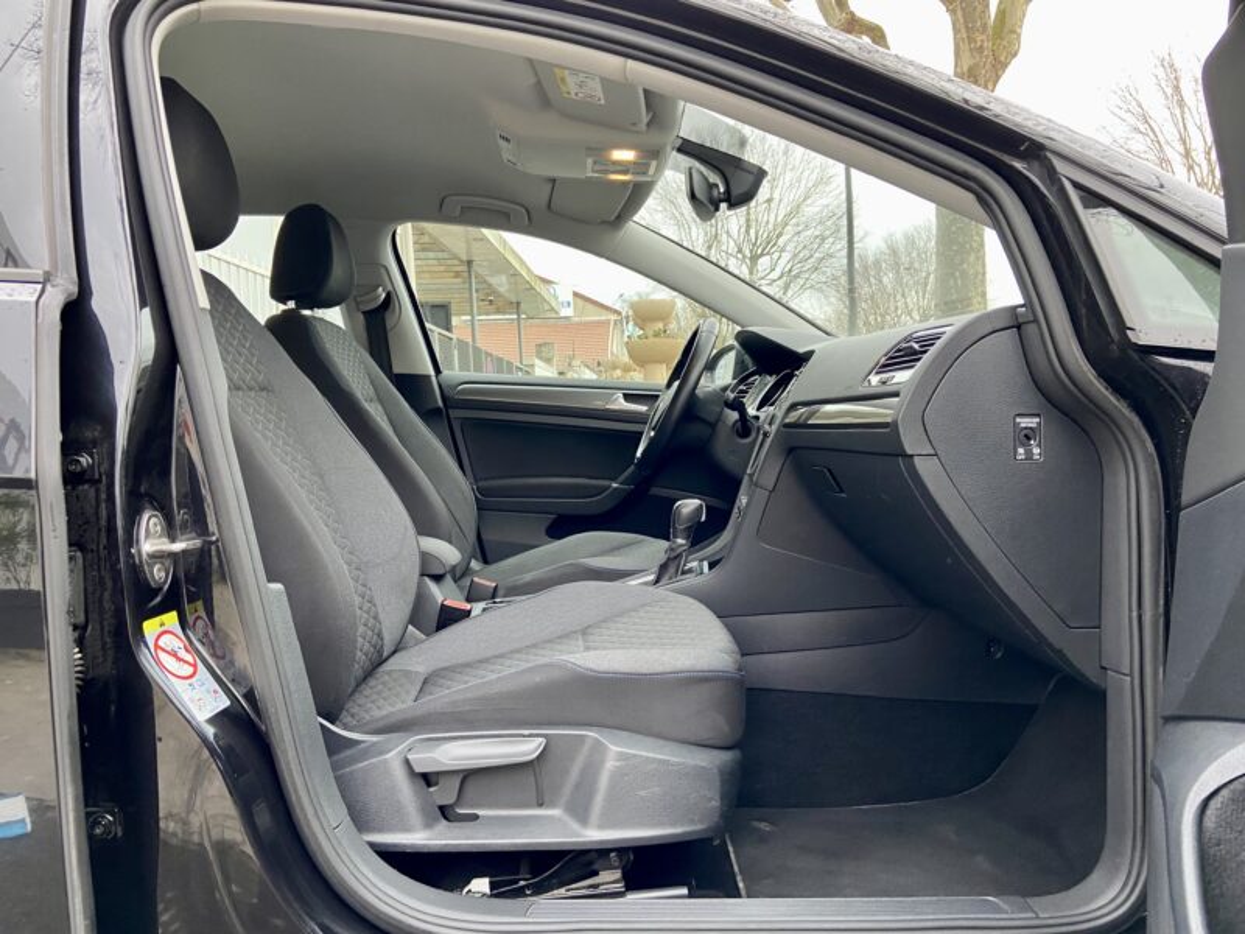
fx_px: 935
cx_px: 622
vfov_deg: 53.1
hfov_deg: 67.3
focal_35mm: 26
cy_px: 467
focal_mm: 4.25
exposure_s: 1/60
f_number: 1.8
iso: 160
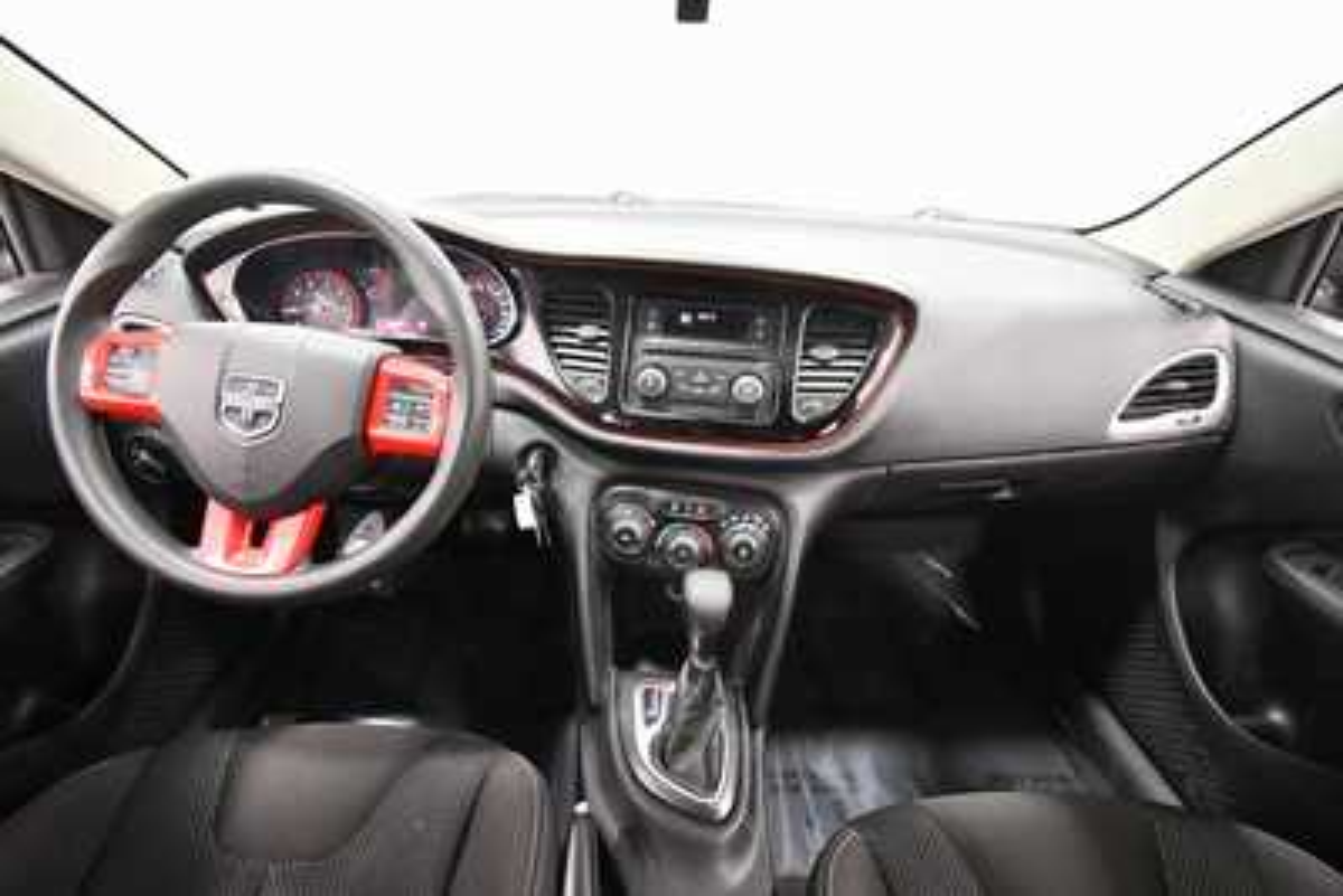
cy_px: 448
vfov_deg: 77.4
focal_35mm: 15
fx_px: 560
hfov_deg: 100.4
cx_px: 672
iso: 4000
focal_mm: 10
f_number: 4.5
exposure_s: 1/60
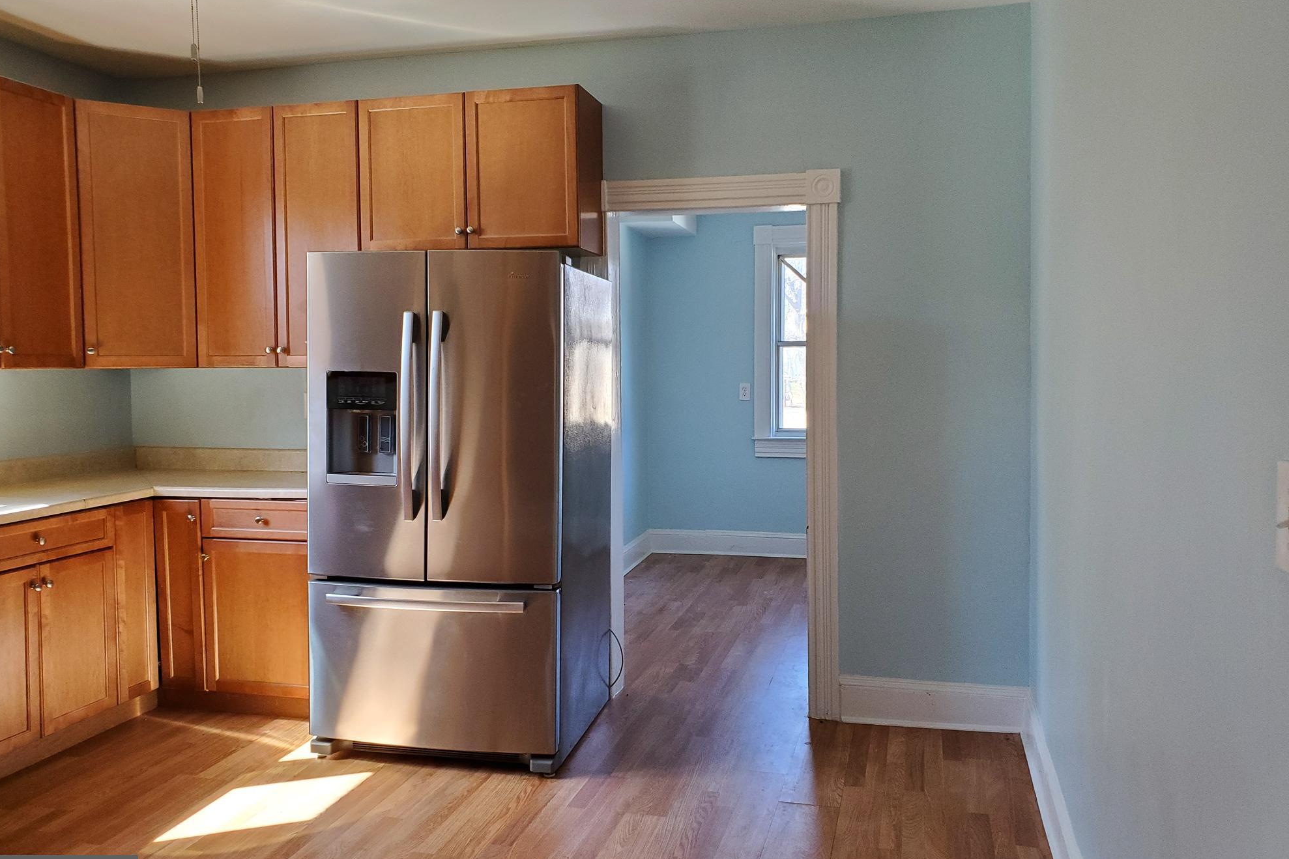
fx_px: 1003
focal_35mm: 28
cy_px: 408
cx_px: 643
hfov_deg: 65.5
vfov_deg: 46.4
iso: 320
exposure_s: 1/120
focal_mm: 4.3
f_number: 2.4
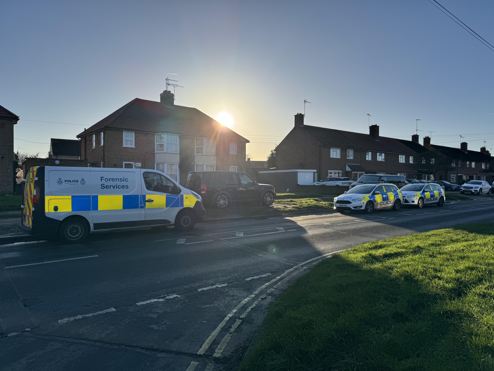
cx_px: 247
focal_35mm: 24
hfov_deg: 71.6
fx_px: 343
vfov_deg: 56.8
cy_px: 186
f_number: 1.78
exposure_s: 1/6410
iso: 80
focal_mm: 6.76
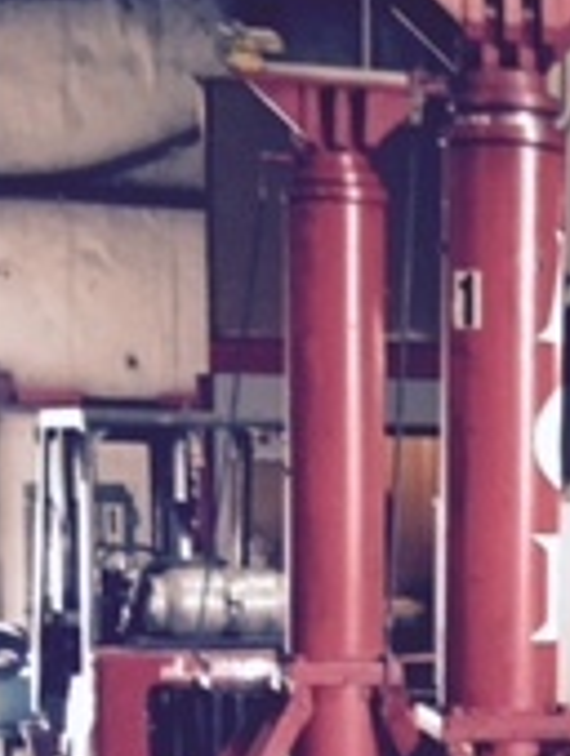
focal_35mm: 109
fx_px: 2387
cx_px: 806
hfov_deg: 13.0
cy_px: 823
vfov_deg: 17.4
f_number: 2.2
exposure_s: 1/24
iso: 250
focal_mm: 4.15
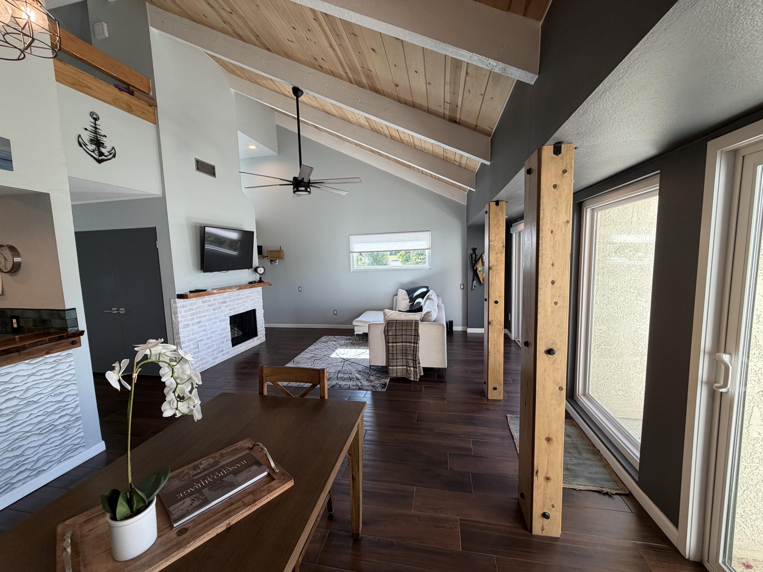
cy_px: 286
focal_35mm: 14
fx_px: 309
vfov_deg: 85.7
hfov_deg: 102.1
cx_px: 382
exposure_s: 1/120
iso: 125
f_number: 2.2
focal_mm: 2.22
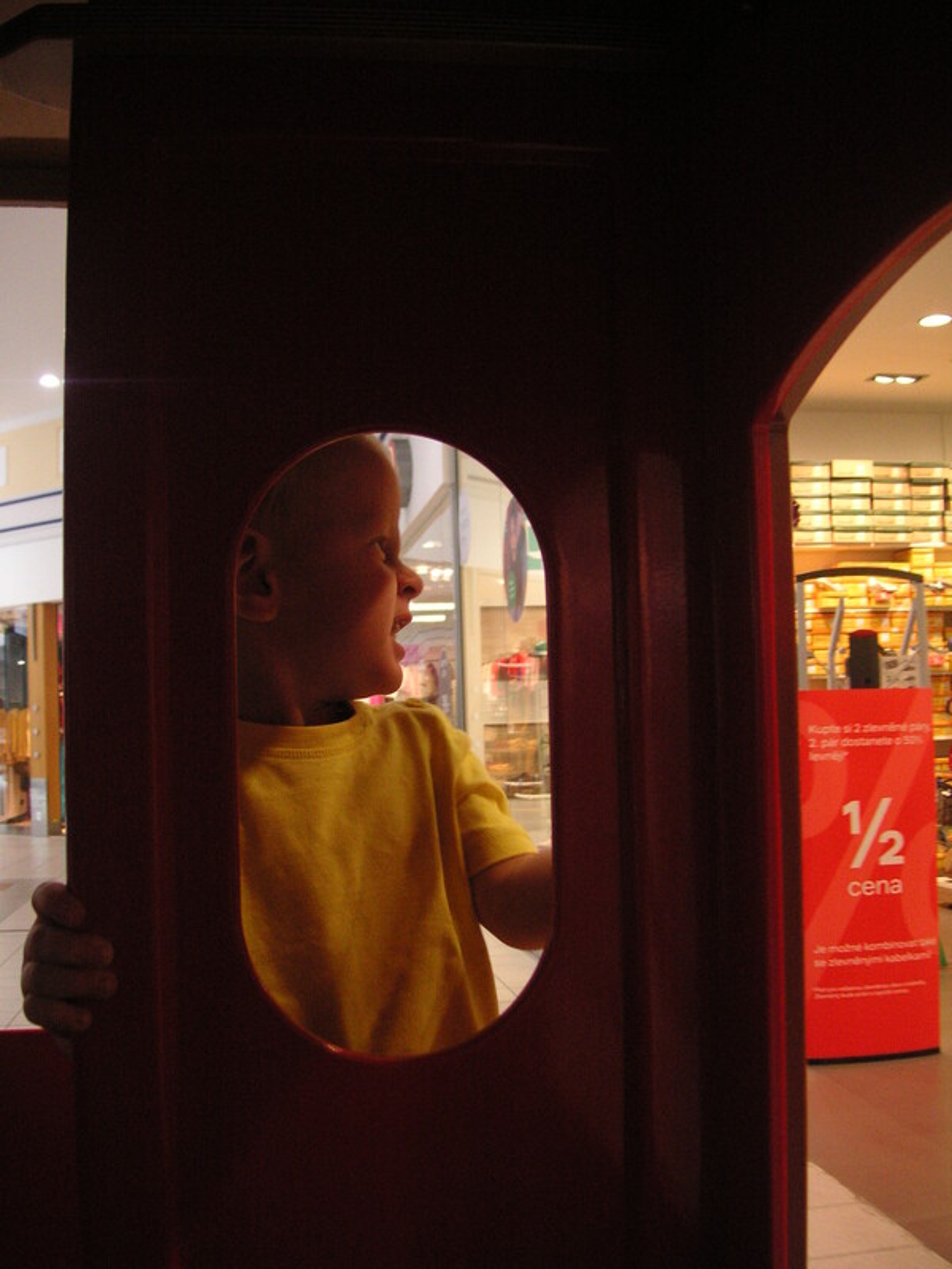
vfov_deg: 50.1
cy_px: 634
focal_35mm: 37
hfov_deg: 38.7
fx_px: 1357
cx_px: 476
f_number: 2.8
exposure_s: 1/45
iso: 100
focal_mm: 6.1
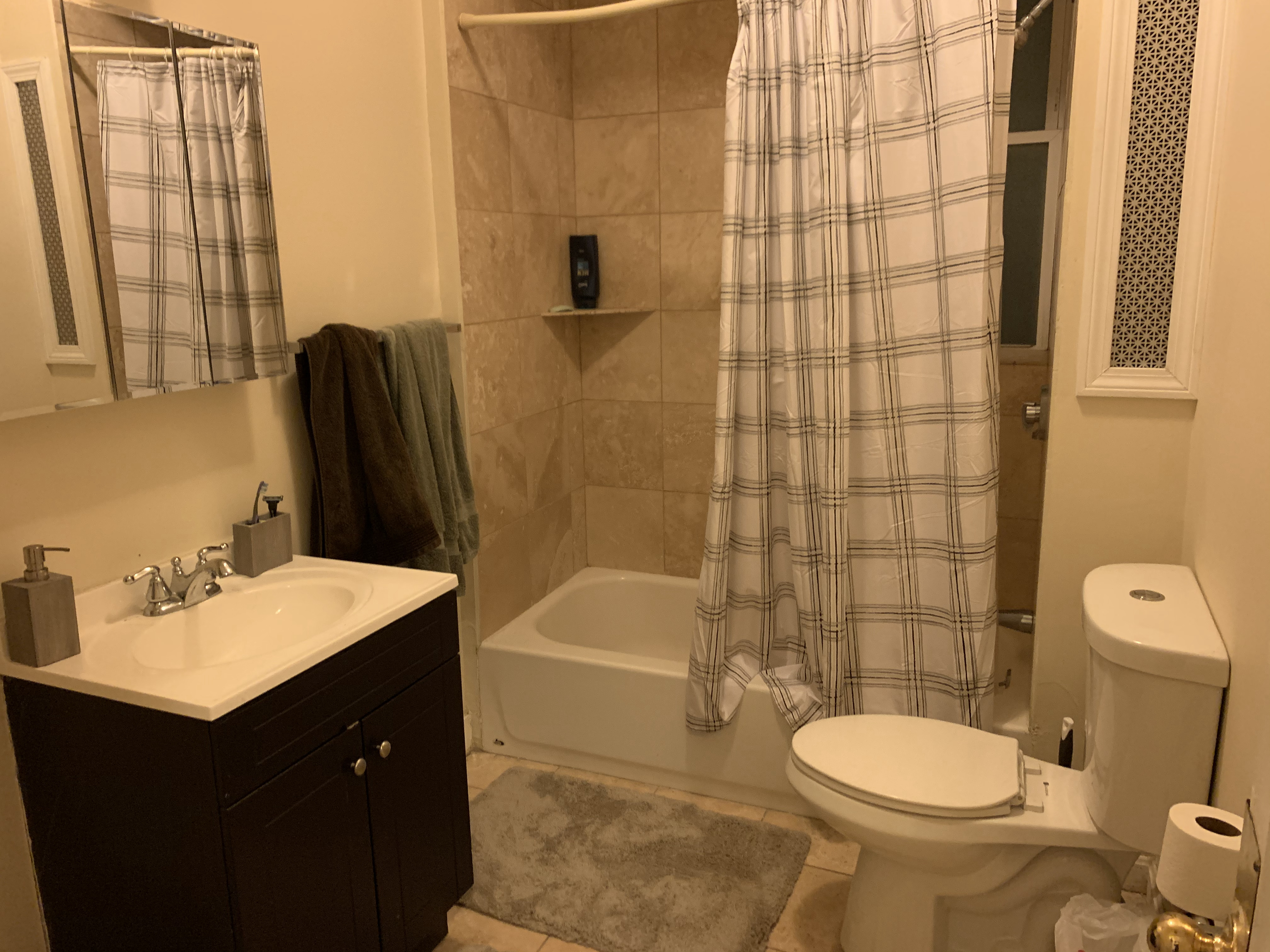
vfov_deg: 53.1
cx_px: 635
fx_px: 954
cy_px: 476
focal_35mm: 26
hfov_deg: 67.3
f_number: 1.8
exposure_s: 1/30
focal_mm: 4.25
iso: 500
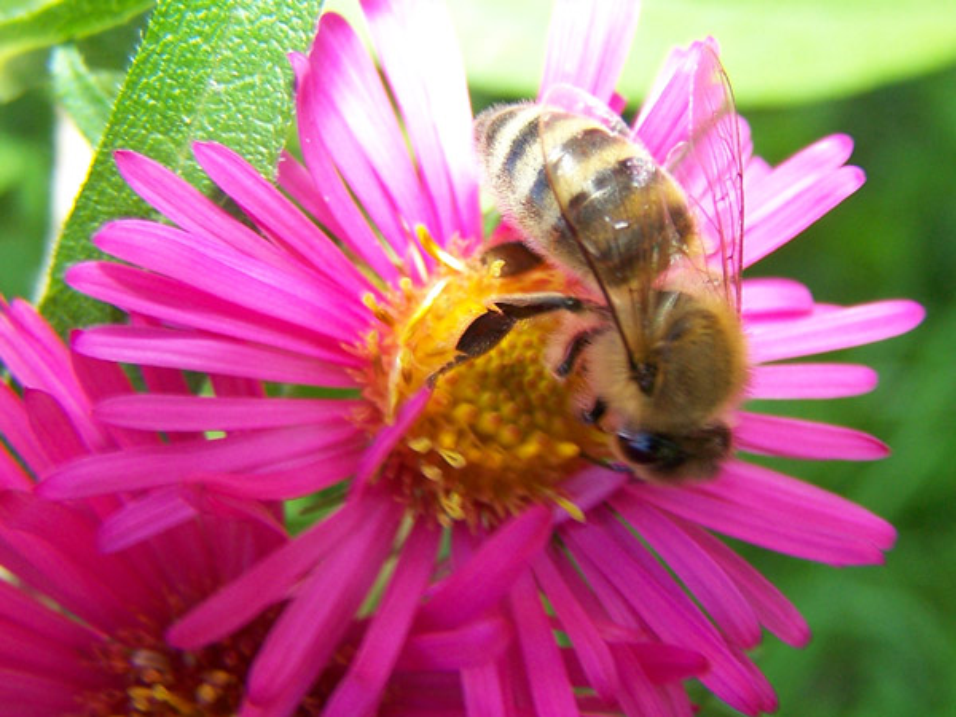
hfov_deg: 49.0
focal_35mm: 38
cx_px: 478
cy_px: 358
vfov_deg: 37.7
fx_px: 1049
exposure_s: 1/80
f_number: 2.8
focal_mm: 6.3
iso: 80
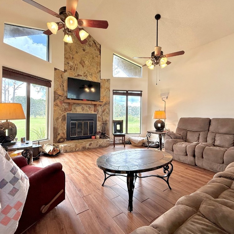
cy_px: 115
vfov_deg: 84.0
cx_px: 115
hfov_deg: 84.0
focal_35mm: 17
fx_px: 130
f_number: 2.2
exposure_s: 1/120
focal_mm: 2.22
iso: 160
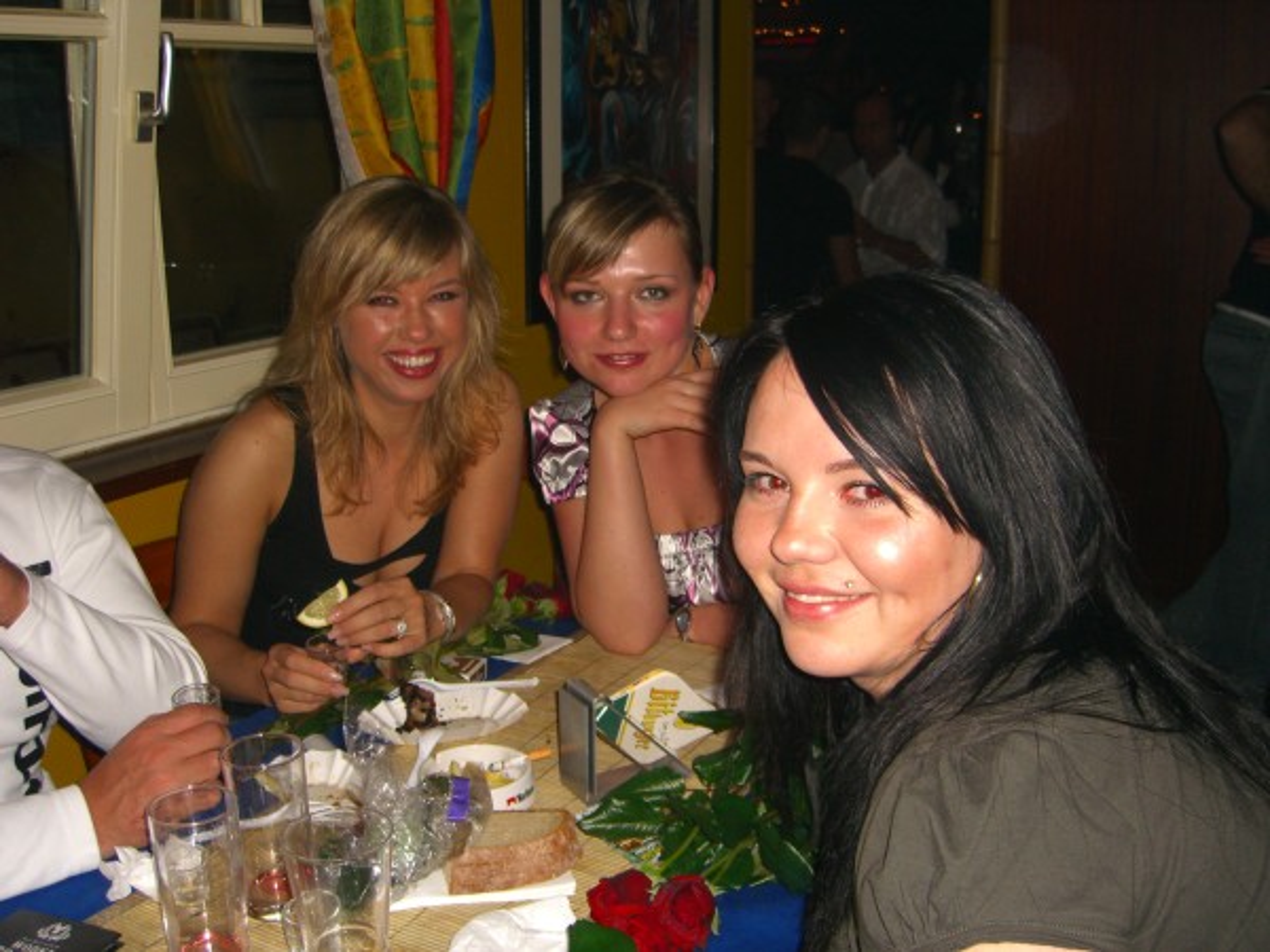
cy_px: 476
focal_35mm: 38
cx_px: 635
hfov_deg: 49.0
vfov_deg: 37.7
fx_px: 1394
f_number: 2.8
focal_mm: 7.9
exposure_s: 1/60
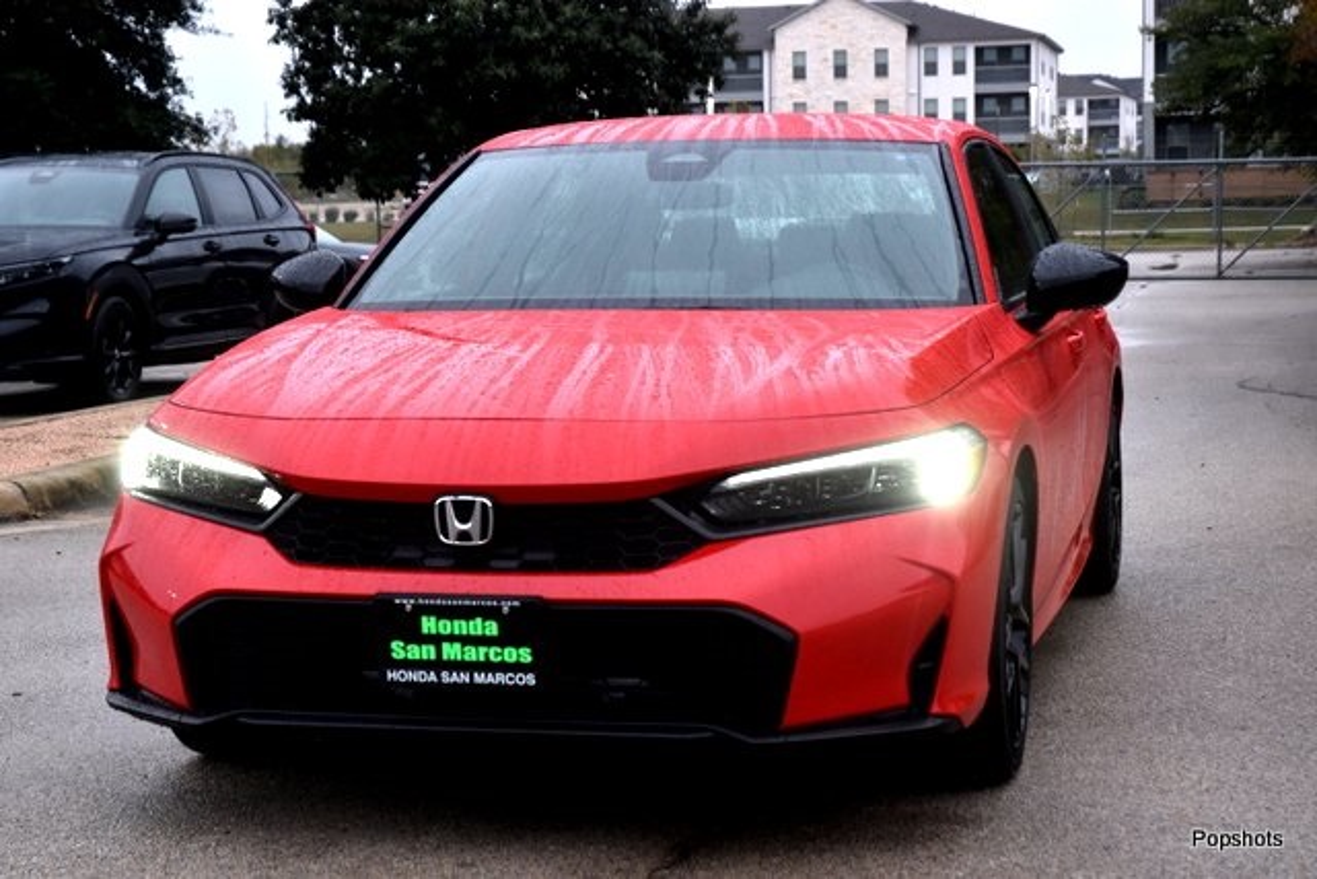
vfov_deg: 18.2
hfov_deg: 27.0
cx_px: 658
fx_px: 2744
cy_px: 440
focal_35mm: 75
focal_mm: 50
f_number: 7.1
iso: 400
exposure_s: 1/200
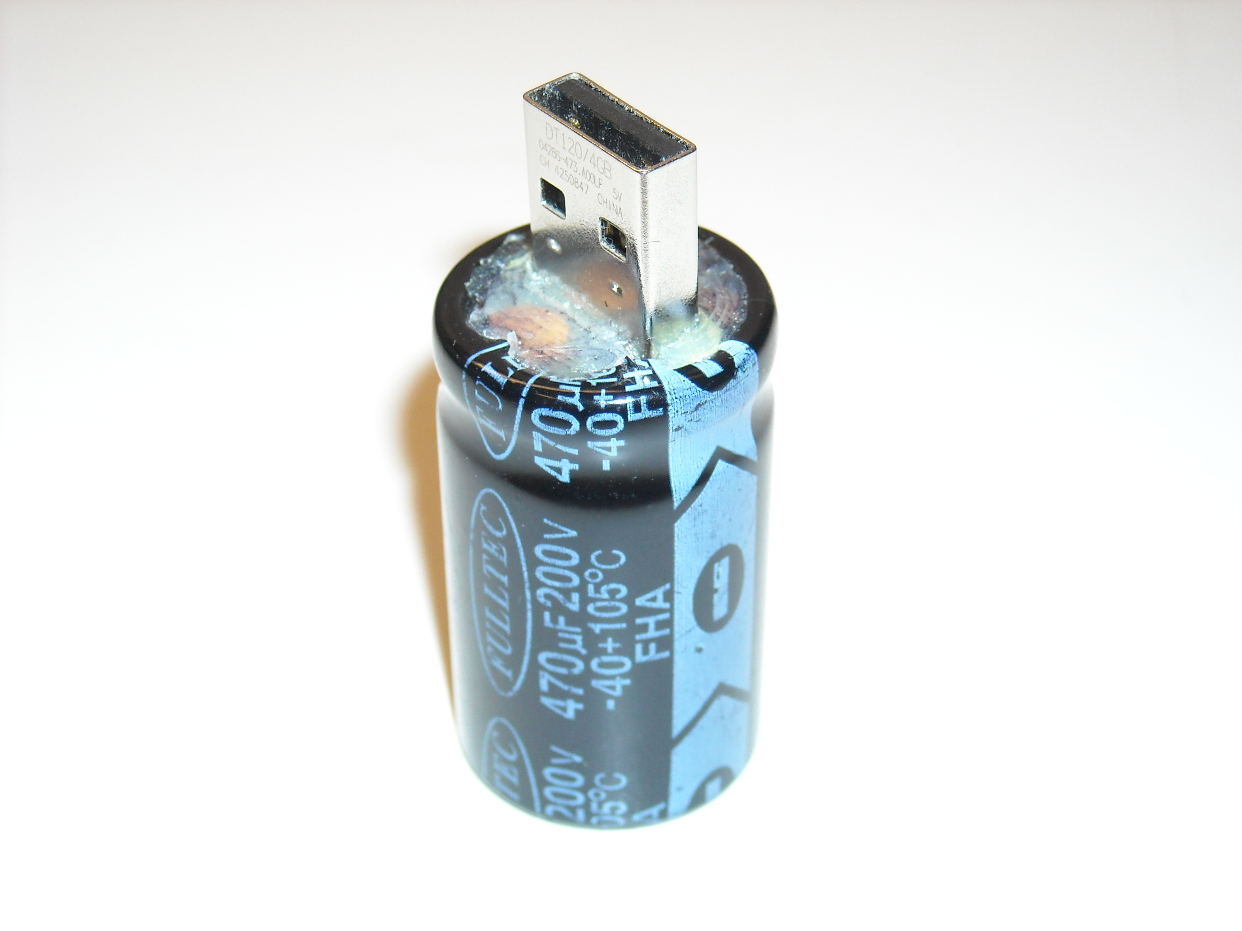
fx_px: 2727
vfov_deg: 19.4
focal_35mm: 76
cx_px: 621
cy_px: 466
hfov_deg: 25.7
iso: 200
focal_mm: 12.3
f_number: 3.9
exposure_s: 1/125
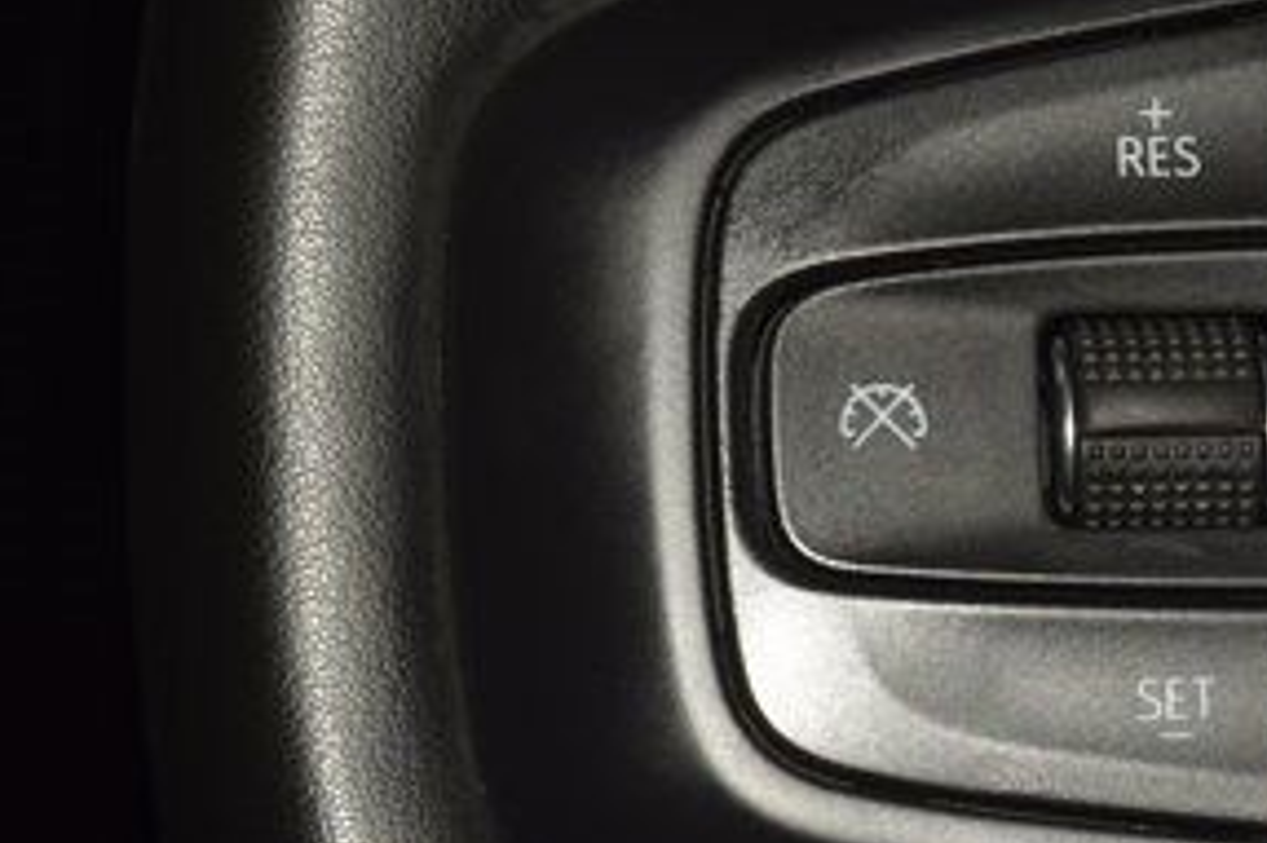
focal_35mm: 375
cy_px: 364
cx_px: 1121
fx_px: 13190
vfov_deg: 3.7
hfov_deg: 5.5
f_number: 8
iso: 100
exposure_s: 1/125
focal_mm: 70
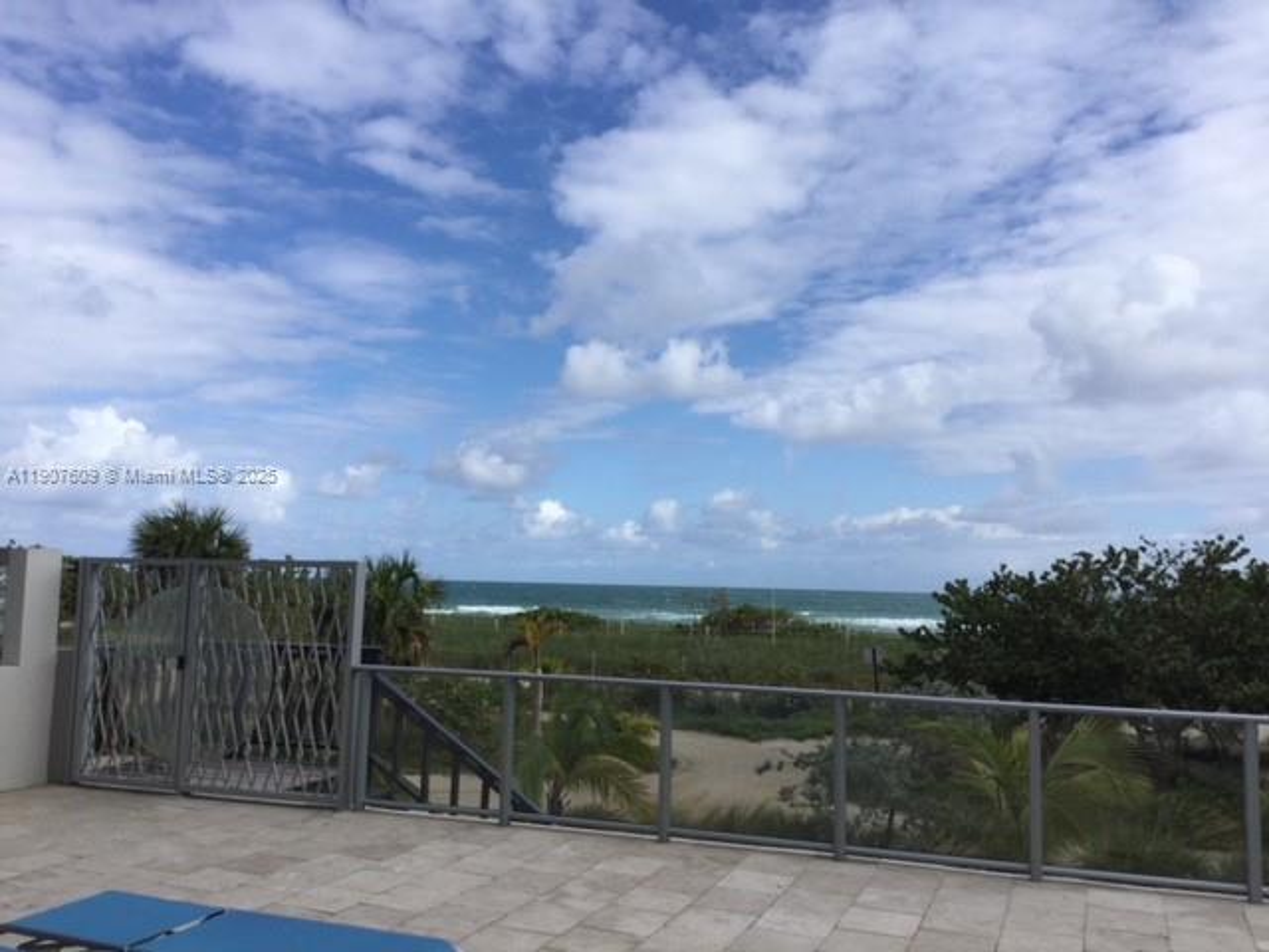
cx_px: 634
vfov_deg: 45.4
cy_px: 476
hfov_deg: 58.4
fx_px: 1136
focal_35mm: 31
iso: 25
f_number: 2.4
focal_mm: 3.3
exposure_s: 1/1812
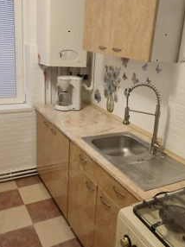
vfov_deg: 52.6
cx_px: 112
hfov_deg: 40.4
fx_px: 250
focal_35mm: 35
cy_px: 115
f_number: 1.9
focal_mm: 6.04
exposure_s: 1/20
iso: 1052
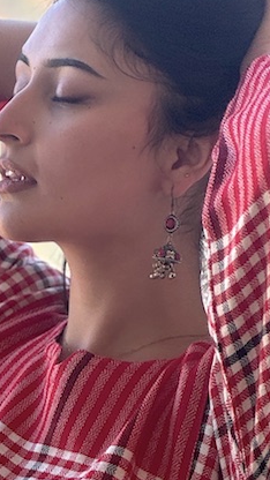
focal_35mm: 201
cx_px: -17
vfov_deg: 10.6
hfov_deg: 6.0
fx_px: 2558
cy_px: 558
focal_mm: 9
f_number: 2.8
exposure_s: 1/110
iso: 25
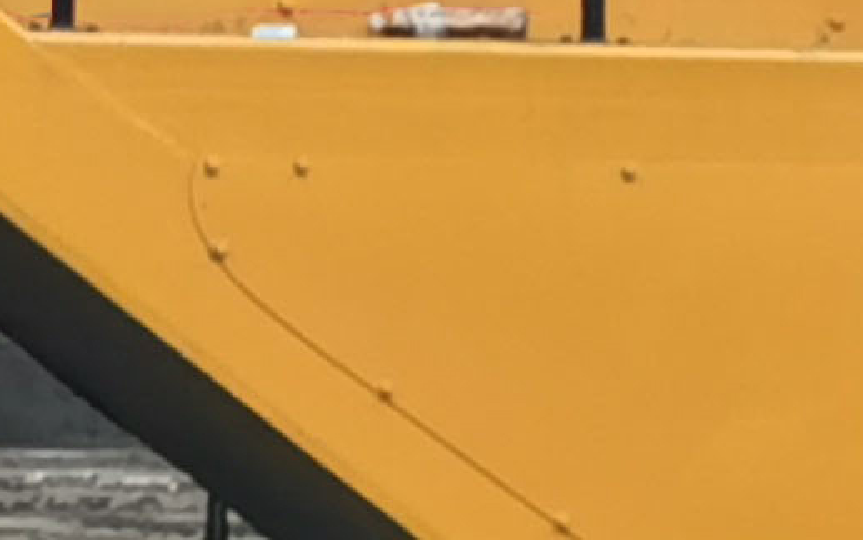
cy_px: 47
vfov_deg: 3.7
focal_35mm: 358
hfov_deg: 5.7
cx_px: -940
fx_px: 8422
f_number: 1.6
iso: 64
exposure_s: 1/100
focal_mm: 5.56
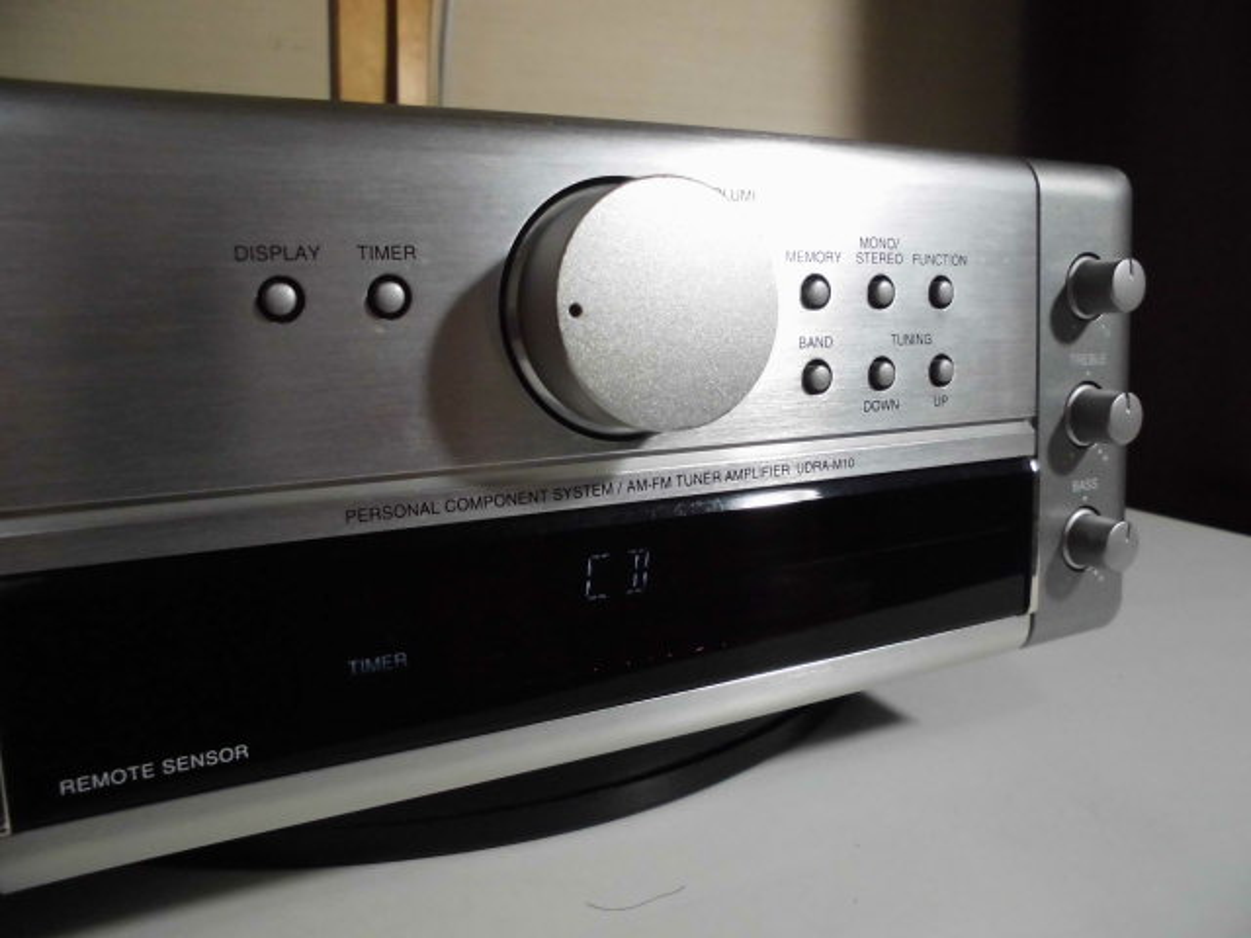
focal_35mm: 26
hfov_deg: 67.3
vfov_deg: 53.1
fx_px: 940
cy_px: 469
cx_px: 626
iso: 400
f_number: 3.5
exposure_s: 1/40
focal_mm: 4.6
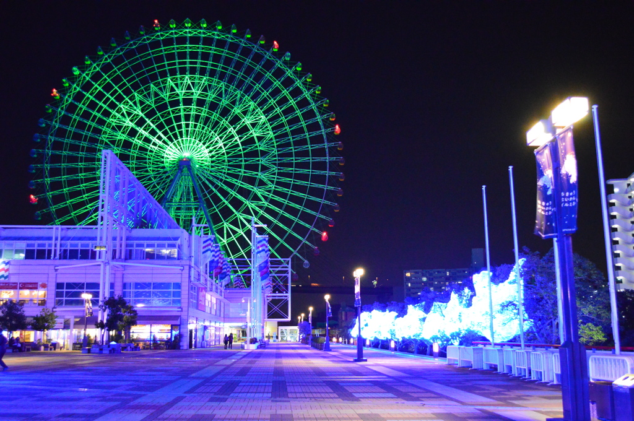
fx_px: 633
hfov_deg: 53.2
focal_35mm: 36
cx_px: 317
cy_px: 210
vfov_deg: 36.8
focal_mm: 24
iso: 6400
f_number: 4
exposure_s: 1/30
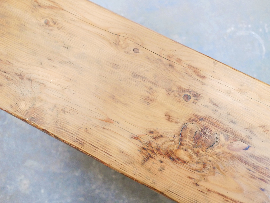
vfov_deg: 35.2
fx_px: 320
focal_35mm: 41
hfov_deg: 45.8
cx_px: 132
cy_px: 100
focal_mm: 20
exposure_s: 1/25
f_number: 1.7
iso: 3200
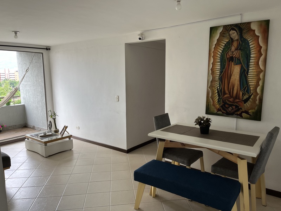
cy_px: 106
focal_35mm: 26
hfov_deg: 67.3
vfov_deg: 53.1
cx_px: 140
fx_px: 211
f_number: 1.6
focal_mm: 5.1
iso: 100
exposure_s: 1/121
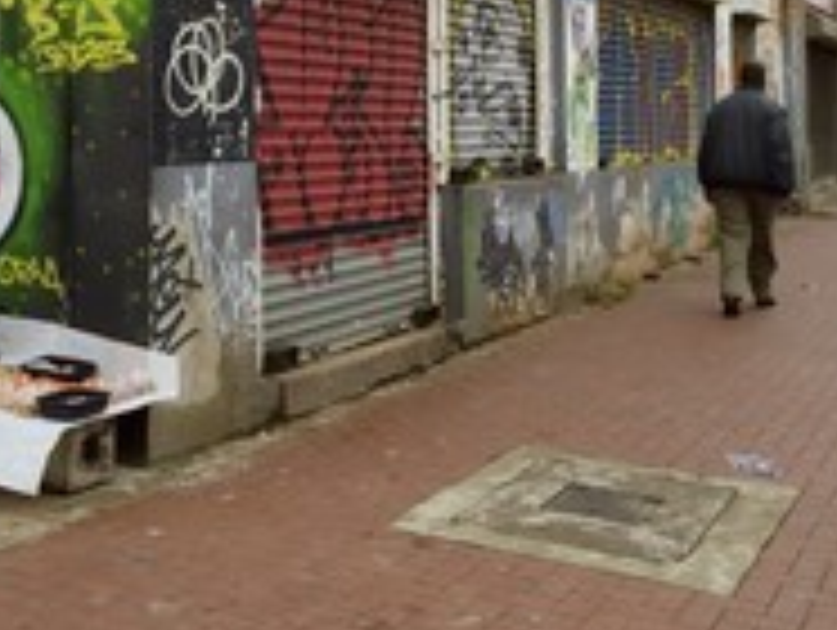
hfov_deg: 36.2
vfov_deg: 27.3
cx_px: 238
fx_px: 1259
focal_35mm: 52
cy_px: 86
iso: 800
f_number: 11
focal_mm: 24
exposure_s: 1/400
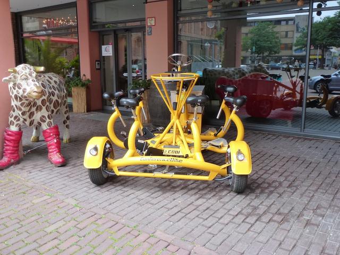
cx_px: 170
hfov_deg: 58.4
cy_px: 128
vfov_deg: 45.4
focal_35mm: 31
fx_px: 304
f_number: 3.5
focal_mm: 5.4
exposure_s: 1/80
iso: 160
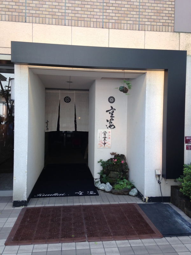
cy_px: 128
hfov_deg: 42.9
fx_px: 243
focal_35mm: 33
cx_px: 96
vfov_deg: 55.4
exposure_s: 1/137
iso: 50
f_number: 2.4
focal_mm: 4.12
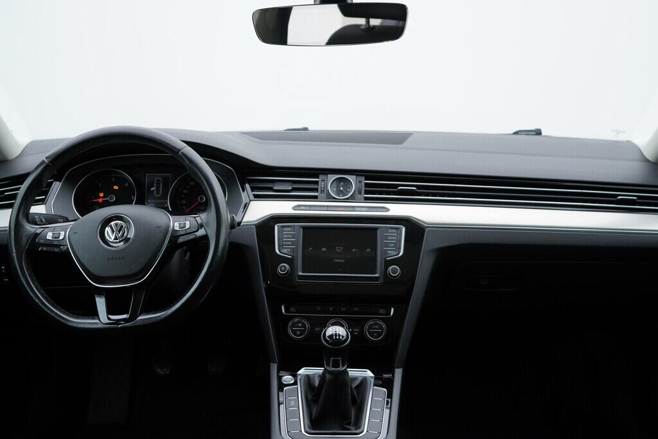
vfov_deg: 36.9
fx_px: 658
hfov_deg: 53.1
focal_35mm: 36
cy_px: 220
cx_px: 329
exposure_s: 1/50
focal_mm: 24
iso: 125
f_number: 3.2
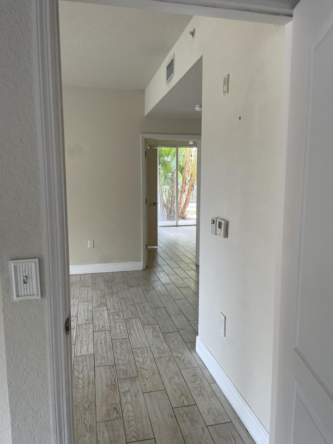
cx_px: 166
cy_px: 222
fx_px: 333
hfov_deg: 53.1
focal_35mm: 26
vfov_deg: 67.3
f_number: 1.6
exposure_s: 1/120
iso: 100
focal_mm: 4.2
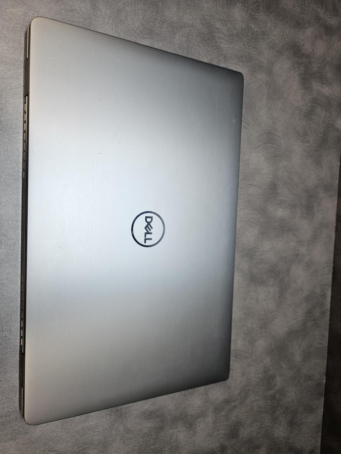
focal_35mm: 23
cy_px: 227
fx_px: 302
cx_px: 170
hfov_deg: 58.9
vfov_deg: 73.9
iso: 80
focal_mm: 5.4
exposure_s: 1/180
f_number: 1.8
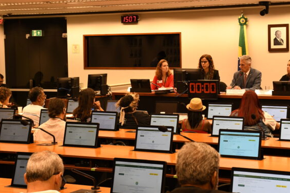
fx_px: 620
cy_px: 80
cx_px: 181
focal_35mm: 77
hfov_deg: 26.2
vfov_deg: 17.7
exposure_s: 1/60
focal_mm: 38
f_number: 6.3
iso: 1000
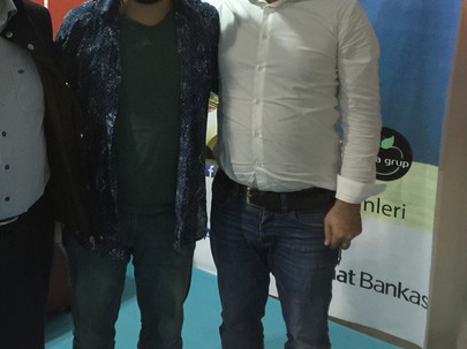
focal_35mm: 48
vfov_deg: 29.7
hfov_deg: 39.1
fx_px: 647
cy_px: 88
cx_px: 145
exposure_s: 1/4
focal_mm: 4.15
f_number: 2.2
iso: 125
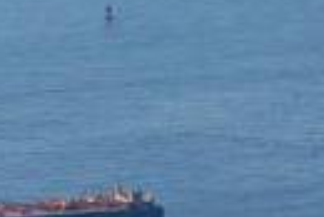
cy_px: -252
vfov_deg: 3.1
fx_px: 3998
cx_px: -20
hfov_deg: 4.6
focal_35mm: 444
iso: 100
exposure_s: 1/250
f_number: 8
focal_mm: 55
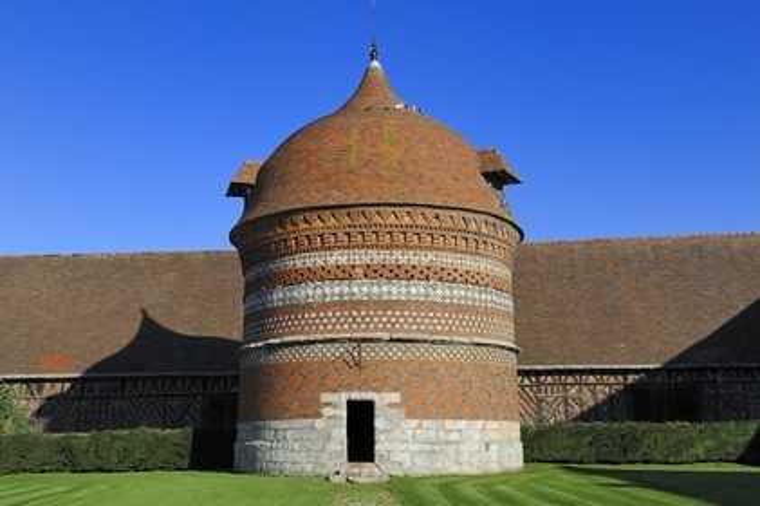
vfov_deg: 35.0
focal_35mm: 38
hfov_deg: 50.7
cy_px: 253
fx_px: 802
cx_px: 380
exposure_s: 1/250
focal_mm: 38
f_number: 10
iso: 200
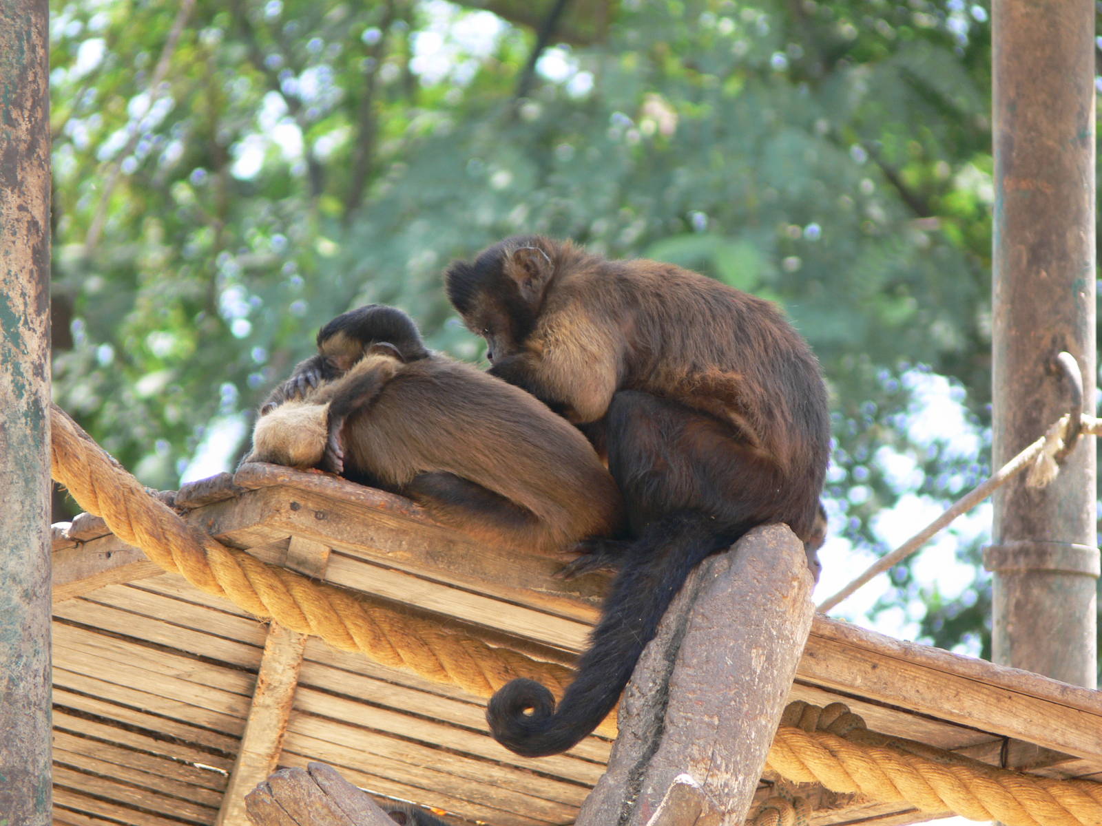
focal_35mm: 420
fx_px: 13371
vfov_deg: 3.5
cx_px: 551
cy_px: 413
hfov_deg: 4.7
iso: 80
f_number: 4
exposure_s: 1/80
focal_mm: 88.8
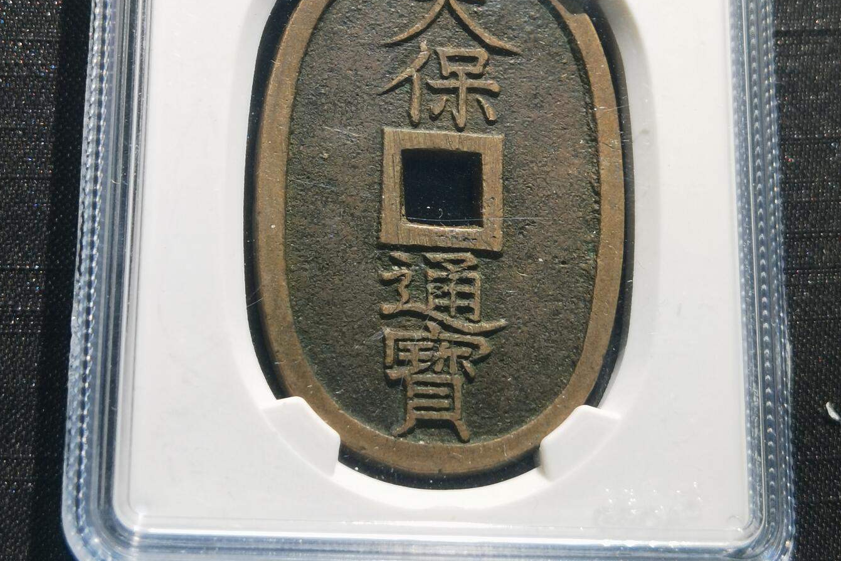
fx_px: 1892
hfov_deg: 25.1
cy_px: 126
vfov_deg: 16.7
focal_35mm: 81
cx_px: 419
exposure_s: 1/191
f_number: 1.9
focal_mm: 6.67
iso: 50
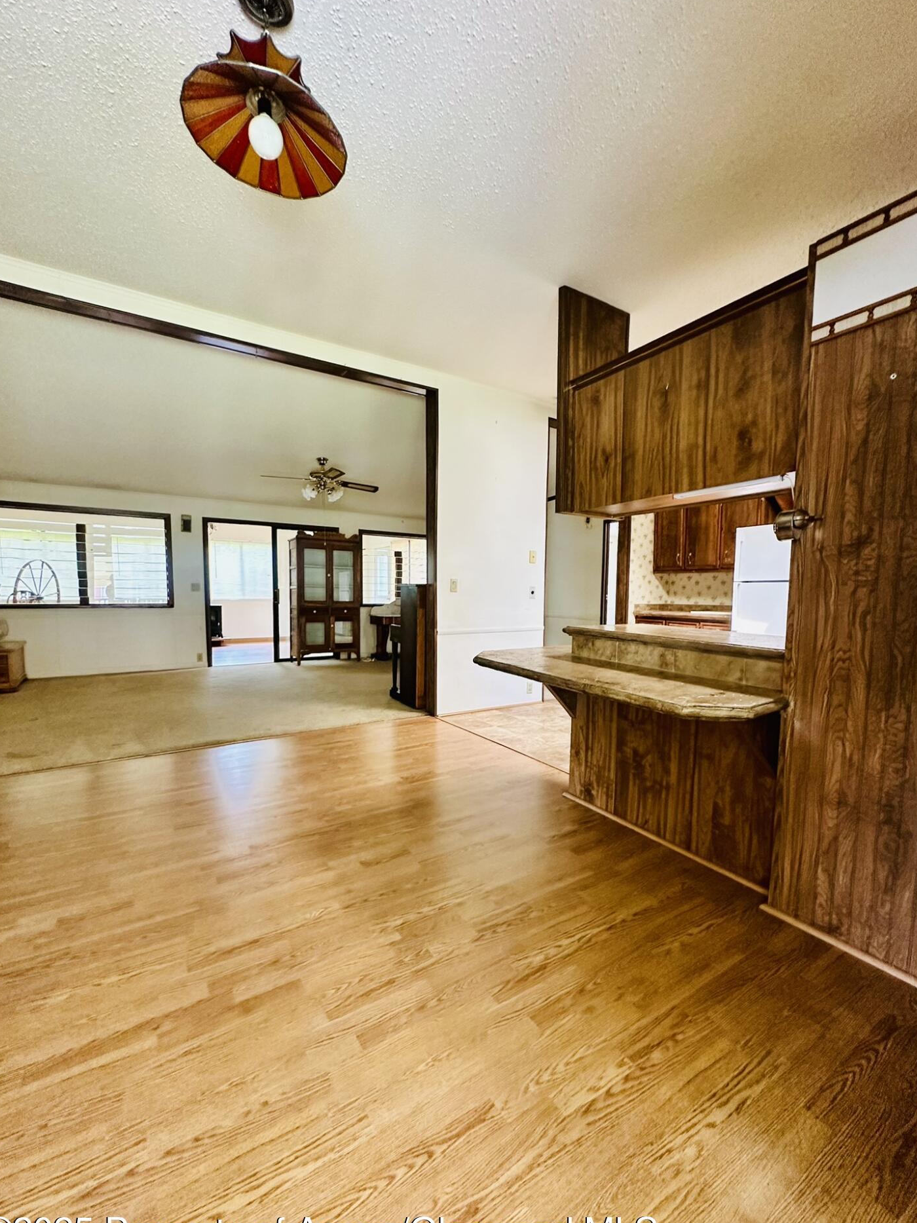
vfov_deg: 98.1
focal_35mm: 15
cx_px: 473
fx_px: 530
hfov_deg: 81.7
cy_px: 636
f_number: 2.2
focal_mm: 2.22
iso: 400
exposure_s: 1/60
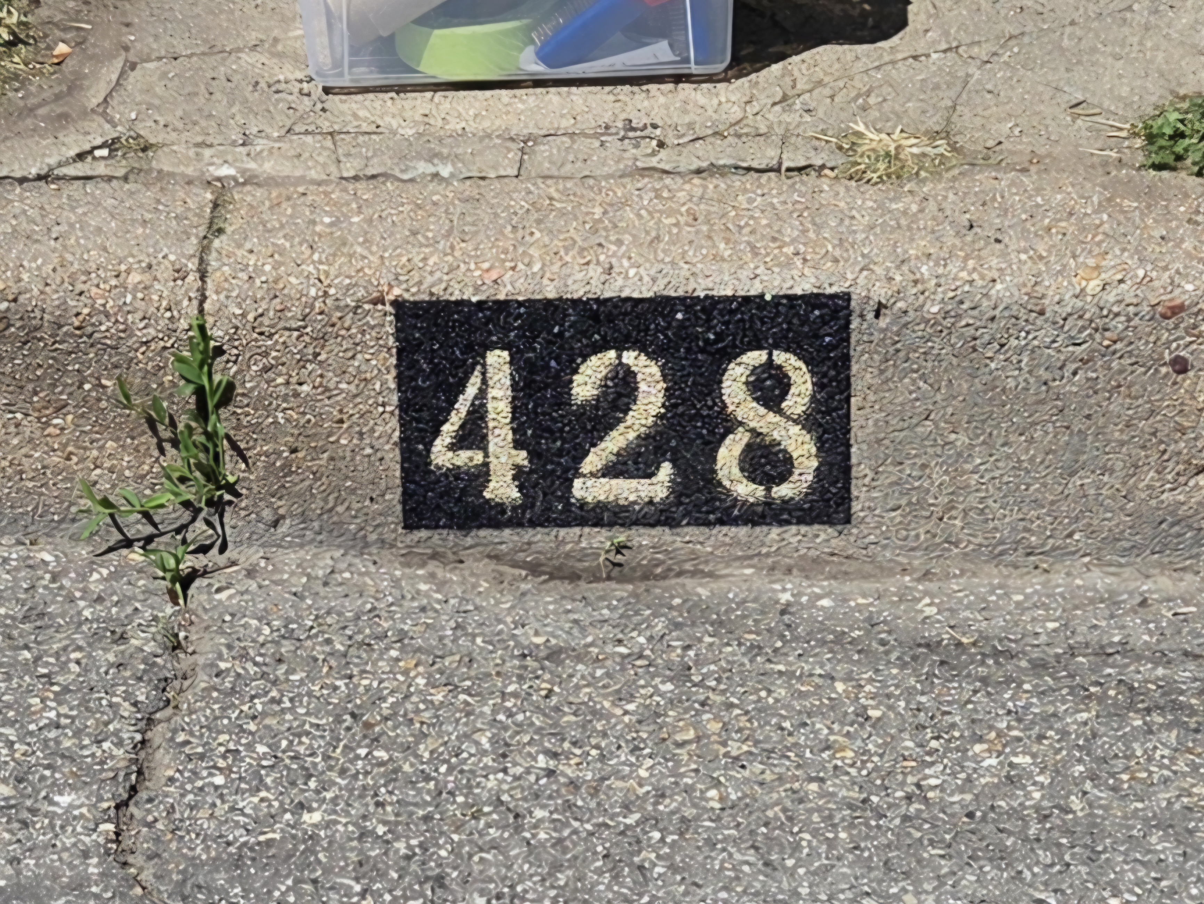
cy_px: 452
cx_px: 602
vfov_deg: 58.9
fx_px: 800
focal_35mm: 23
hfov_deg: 73.9
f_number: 1.8
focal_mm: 5.4
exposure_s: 1/10000
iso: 80
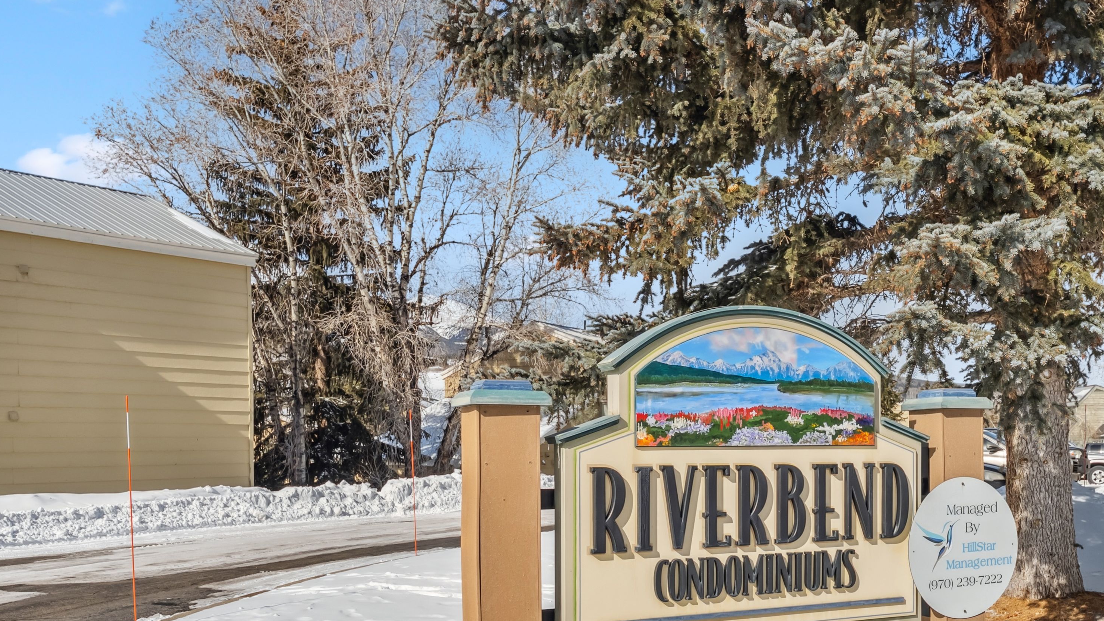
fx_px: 1054
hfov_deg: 54.4
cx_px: 716
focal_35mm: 36
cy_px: 464
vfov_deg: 32.2
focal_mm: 24
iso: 800
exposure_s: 1/4000
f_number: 8
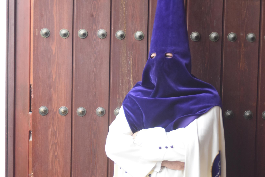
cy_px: 88
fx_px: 574
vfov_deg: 17.5
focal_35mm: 78
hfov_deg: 26.0
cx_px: 132
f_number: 5.6
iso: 3600
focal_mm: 78
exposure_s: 1/160
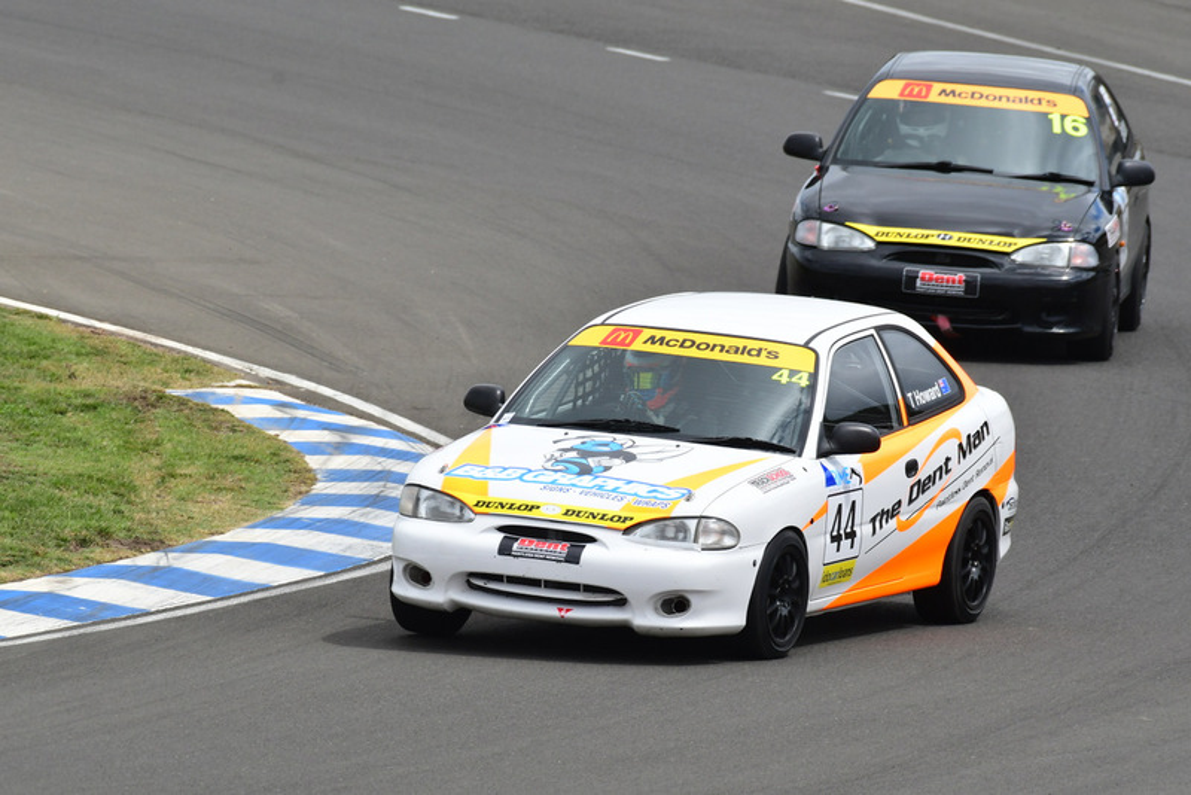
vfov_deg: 1.9
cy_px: 398
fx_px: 23827
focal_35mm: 720
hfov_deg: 2.9
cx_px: 596
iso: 400
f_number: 10
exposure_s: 1/640
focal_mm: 480
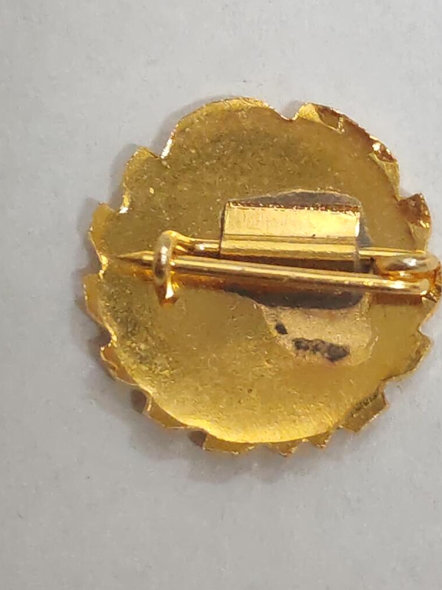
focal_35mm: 120
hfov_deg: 12.3
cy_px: 234
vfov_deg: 16.4
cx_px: 263
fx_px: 2043
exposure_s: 1/33
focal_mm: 5.52
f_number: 1.95
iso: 1250
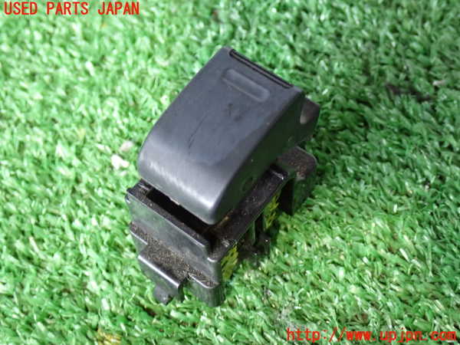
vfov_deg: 27.0
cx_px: 230
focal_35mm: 54
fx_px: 718
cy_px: 172
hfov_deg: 35.5
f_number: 3.3
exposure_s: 1/15
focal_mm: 9.65
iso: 800
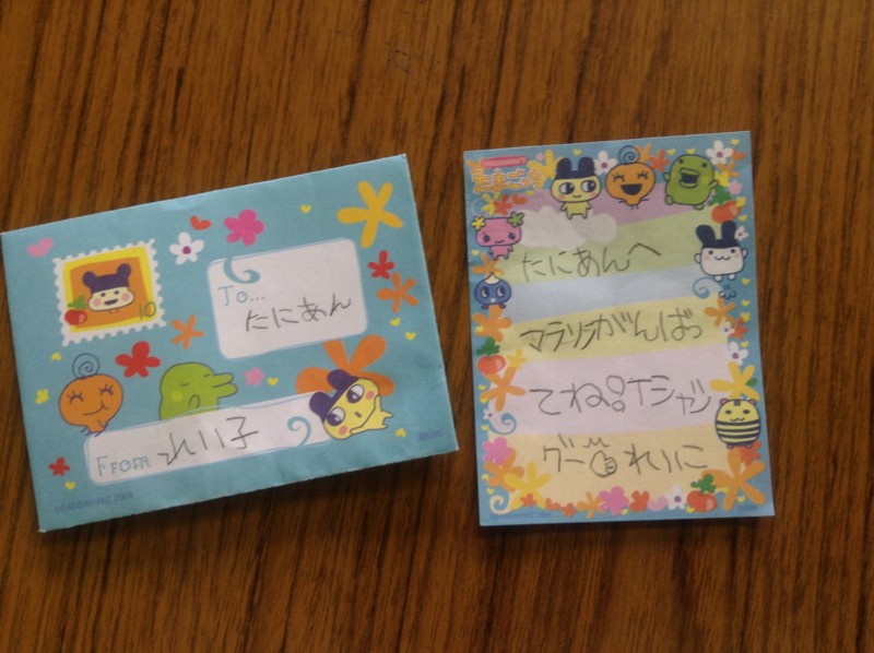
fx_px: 832
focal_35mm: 33
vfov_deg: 42.9
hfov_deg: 55.4
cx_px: 437
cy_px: 326
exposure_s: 1/24
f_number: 2.4
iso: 40
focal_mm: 3.3
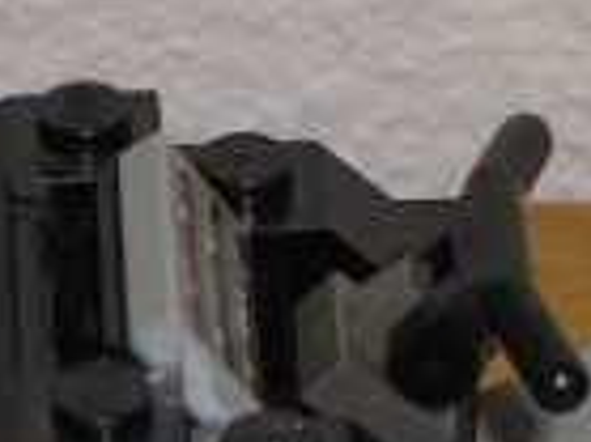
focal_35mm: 368
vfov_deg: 4.0
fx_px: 6277
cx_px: 404
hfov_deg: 5.4
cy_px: 565
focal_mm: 16.6
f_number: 4.4
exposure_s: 1/60
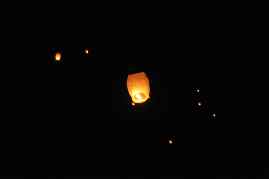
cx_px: 134
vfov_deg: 21.5
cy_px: 90
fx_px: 470
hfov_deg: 31.9
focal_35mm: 63
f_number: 4.5
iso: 3200
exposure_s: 1/40
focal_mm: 42
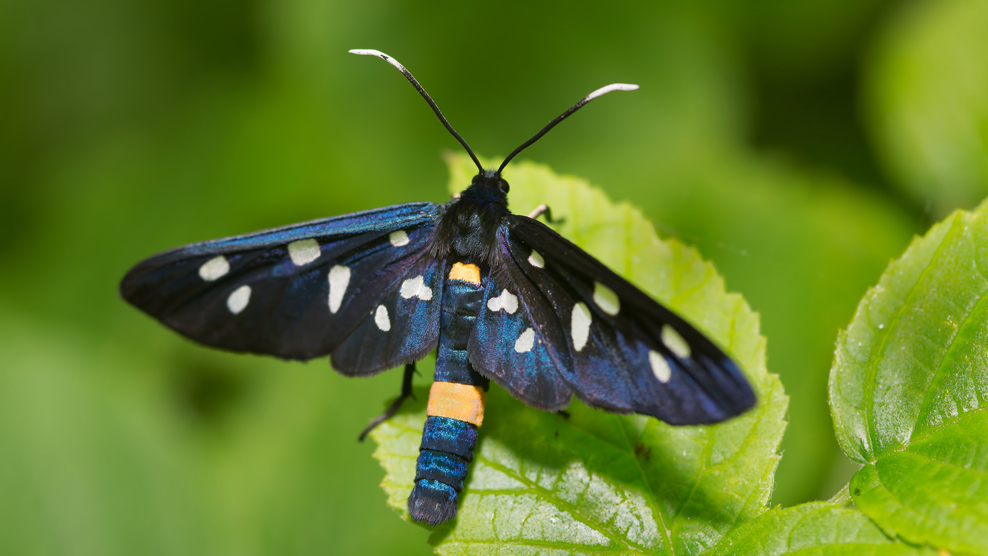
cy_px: 231
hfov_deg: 13.0
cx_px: 495
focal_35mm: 166
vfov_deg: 7.3
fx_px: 4337
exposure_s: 1/160
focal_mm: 105
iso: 100
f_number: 5.6
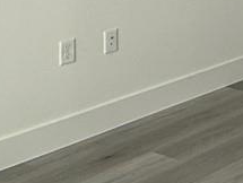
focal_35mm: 104
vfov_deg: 12.9
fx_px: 731
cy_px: -152
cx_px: 476
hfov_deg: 15.4
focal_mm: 2.22
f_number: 2.2
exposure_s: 1/121
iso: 64
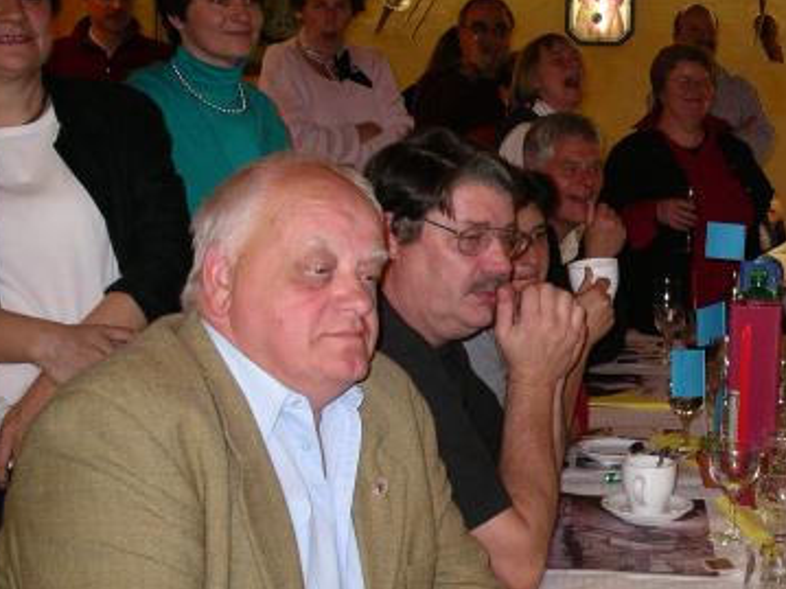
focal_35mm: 66
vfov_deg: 22.2
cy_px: 291
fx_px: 1498
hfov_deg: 28.5
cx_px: 670
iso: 200
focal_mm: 7.8
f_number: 2.8
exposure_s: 1/40
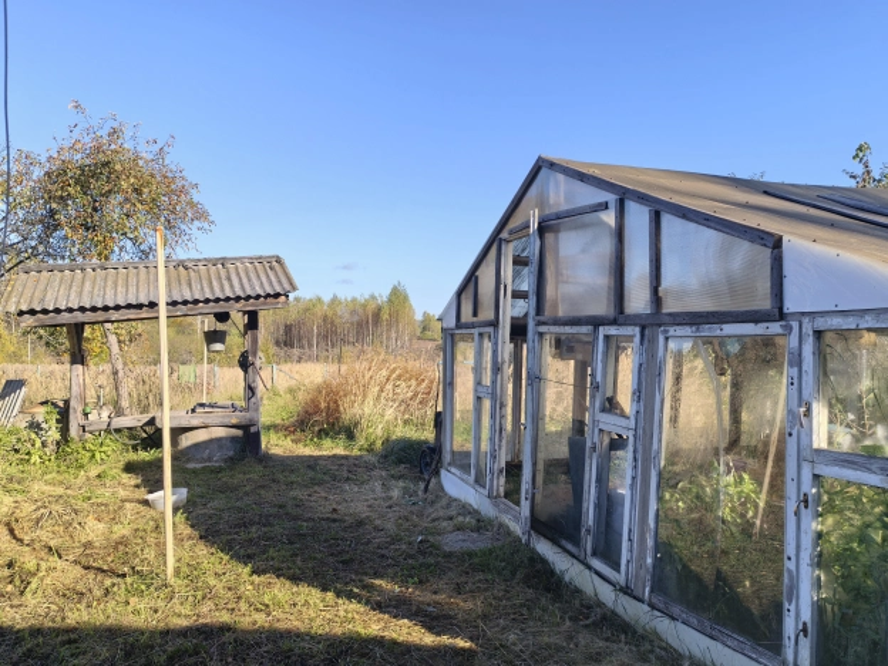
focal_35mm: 27
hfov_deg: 65.3
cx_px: 444
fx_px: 693
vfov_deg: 51.4
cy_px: 333
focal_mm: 5.52
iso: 50
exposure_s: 1/667
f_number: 1.9
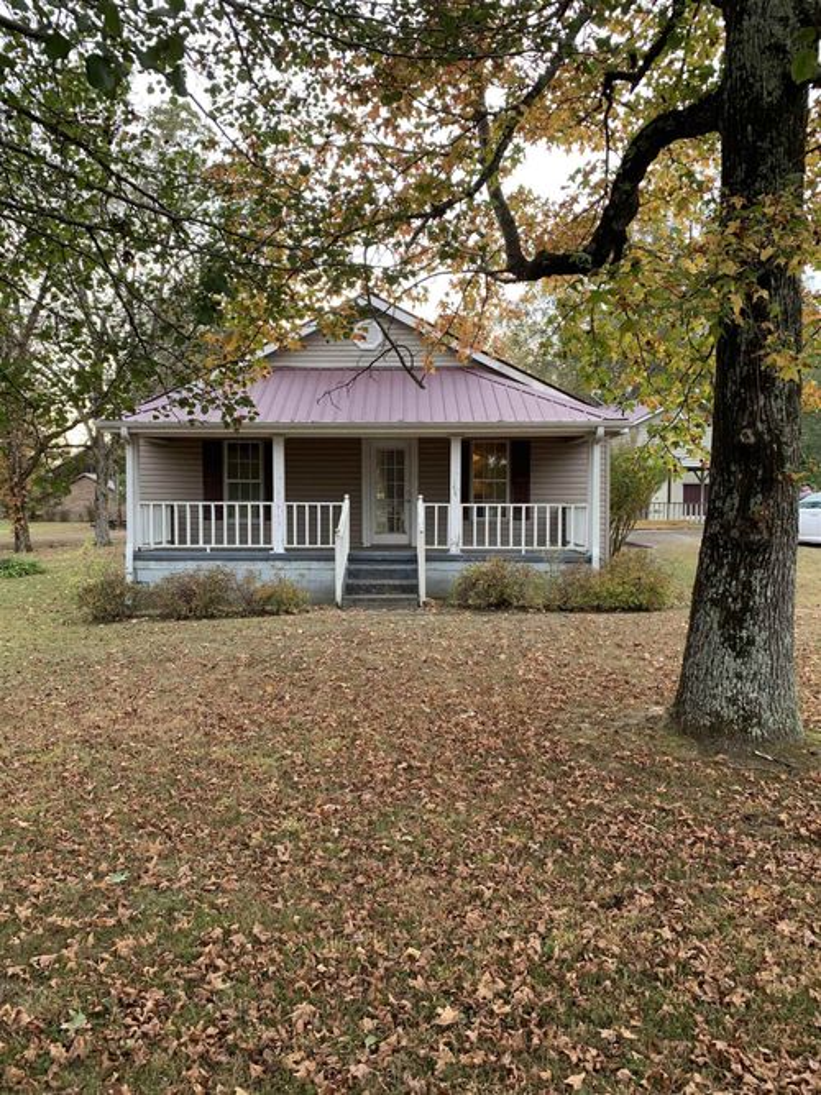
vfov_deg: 67.3
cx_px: 410
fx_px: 822
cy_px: 548
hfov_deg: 53.0
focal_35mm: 26
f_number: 1.8
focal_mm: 4.25
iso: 50
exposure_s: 1/121
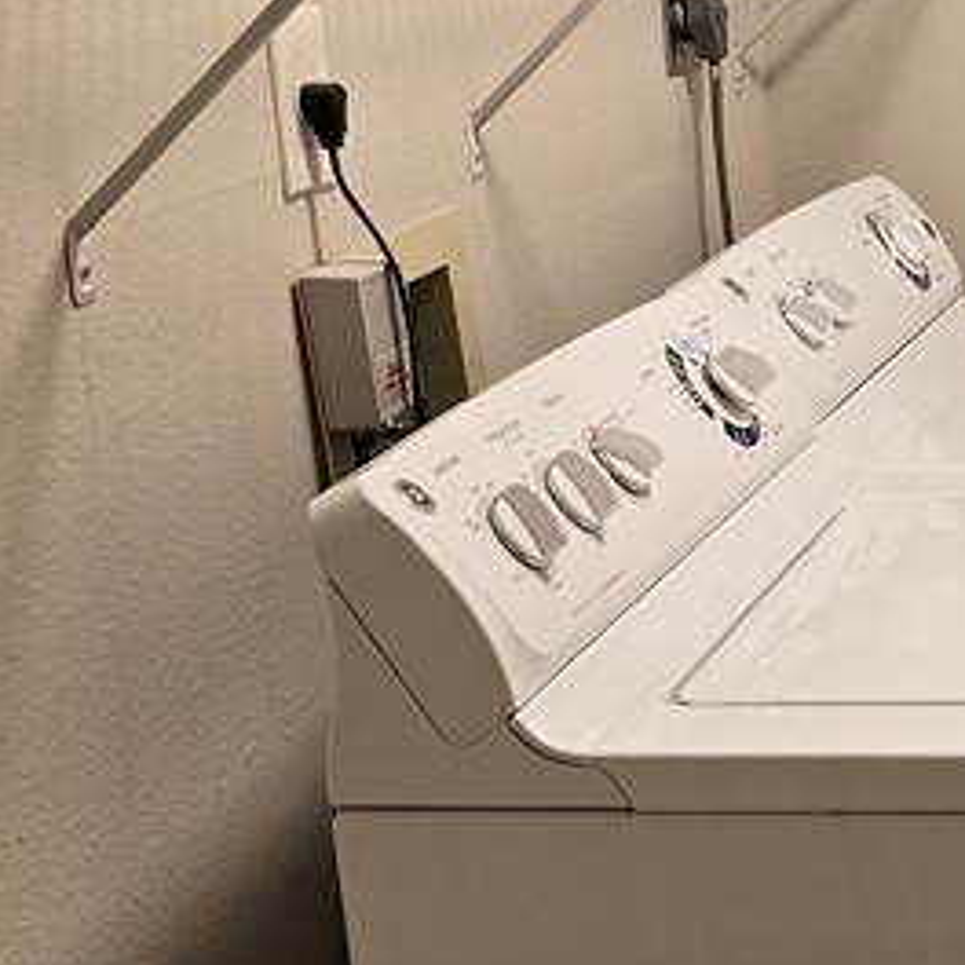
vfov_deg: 21.9
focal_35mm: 79
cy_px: 541
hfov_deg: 20.4
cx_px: 1192
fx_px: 2492
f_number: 1.7
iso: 160
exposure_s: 1/120
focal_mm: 6.3
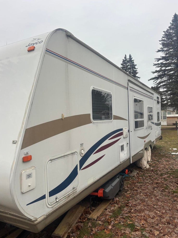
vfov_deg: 65.3
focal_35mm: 27
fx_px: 185
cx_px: 90
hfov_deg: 51.4
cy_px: 119
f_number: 1.6
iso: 80
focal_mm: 5.96
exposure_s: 1/121
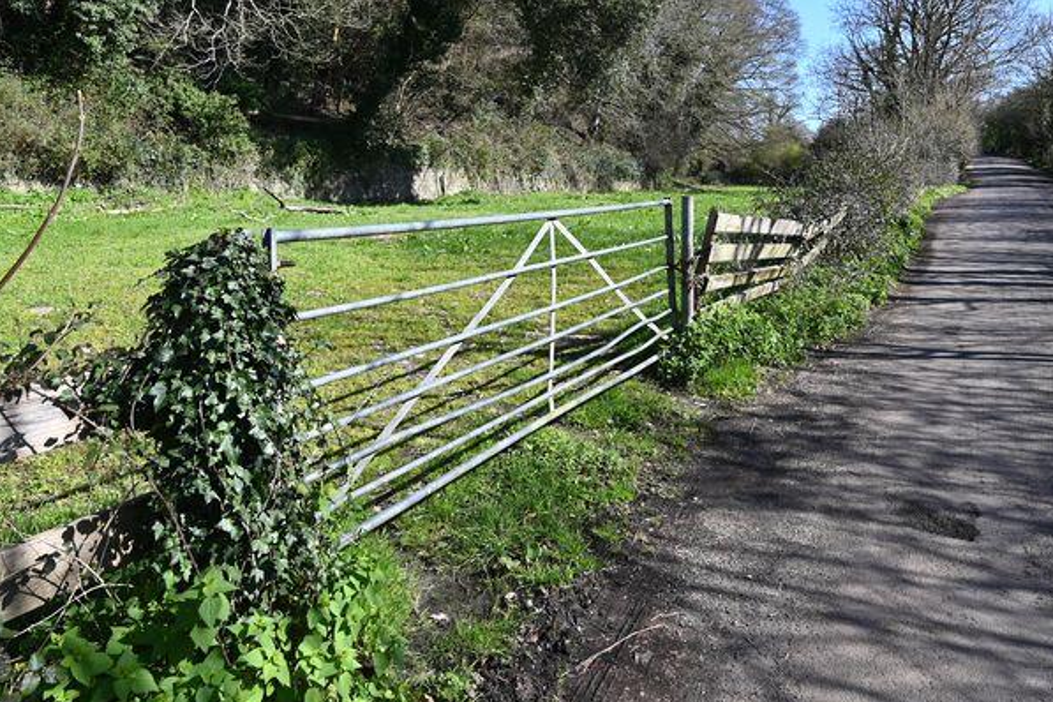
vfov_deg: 51.6
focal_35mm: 24
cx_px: 531
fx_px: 702
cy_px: 204
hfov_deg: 73.7
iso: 100
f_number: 5.6
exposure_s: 1/250
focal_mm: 14
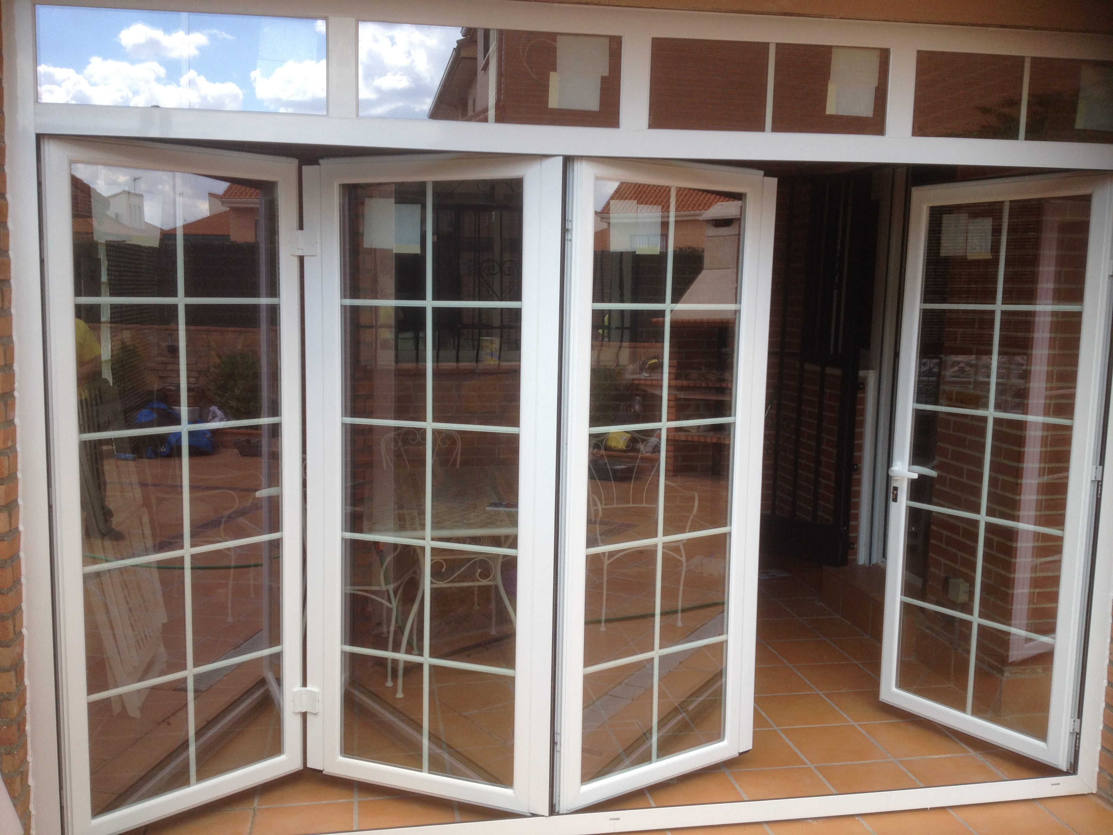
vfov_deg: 40.7
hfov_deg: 52.6
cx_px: 556
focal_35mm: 35
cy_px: 418
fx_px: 1125
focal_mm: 4.28
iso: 64
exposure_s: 1/541
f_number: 2.4
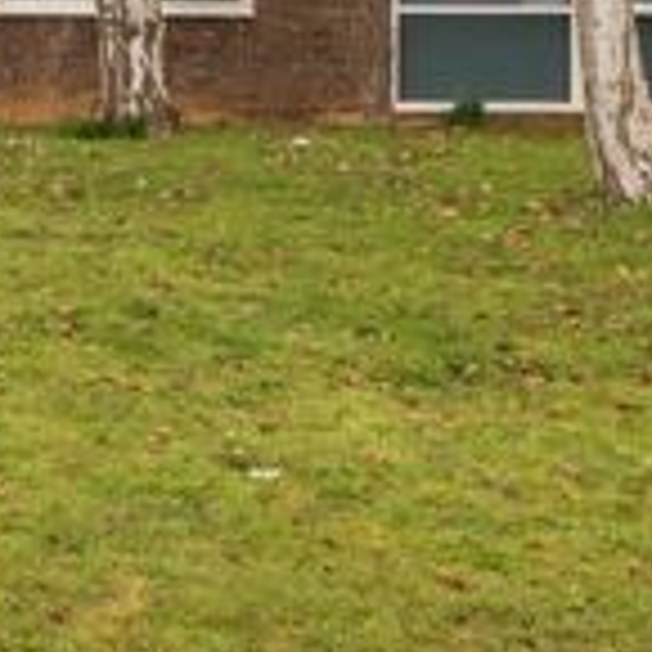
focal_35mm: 90
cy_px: -214
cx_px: -364
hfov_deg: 17.2
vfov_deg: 17.9
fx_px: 1918
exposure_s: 1/100
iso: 400
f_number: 8
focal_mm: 15
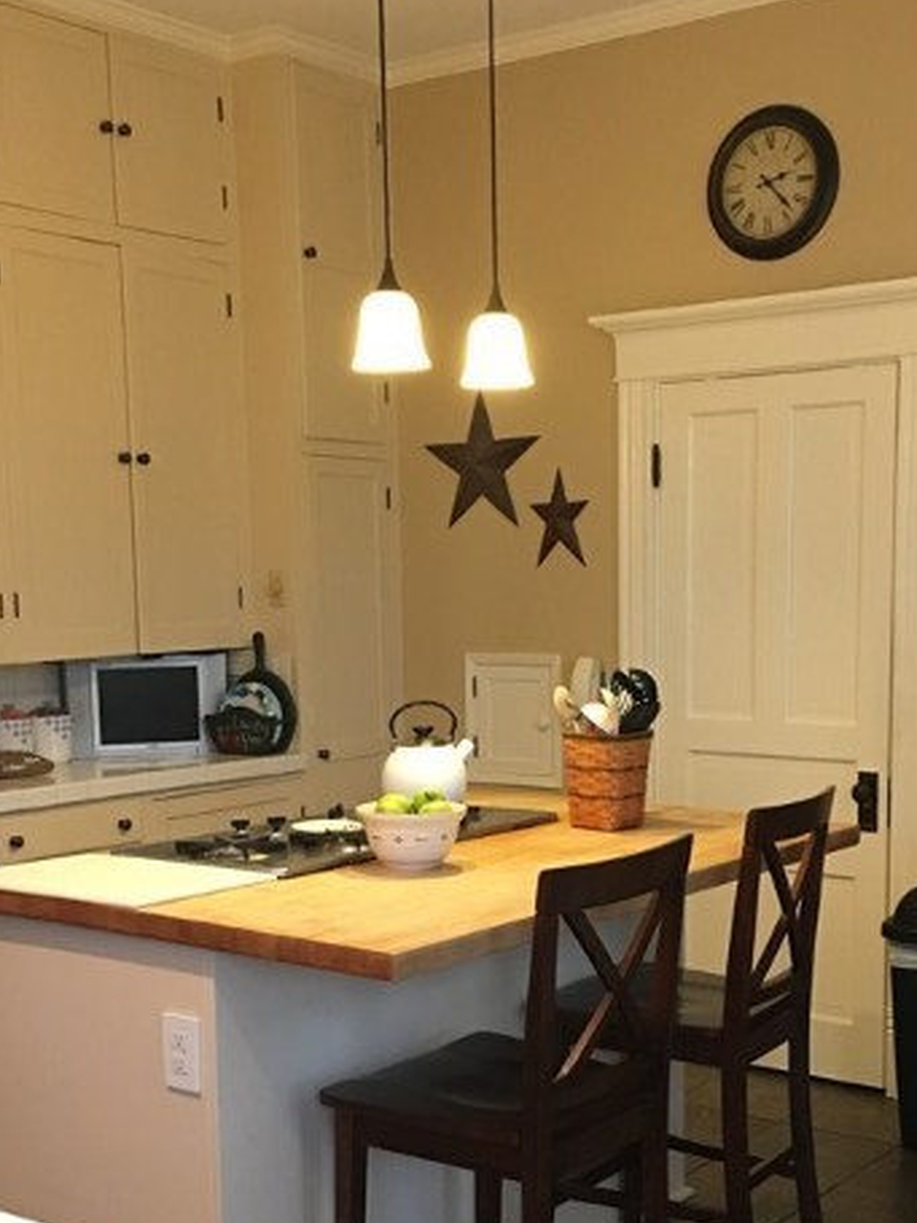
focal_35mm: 49
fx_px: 1732
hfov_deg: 29.7
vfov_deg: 38.4
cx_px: 495
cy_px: 828
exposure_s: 1/15
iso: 100
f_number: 2.2
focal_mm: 4.15
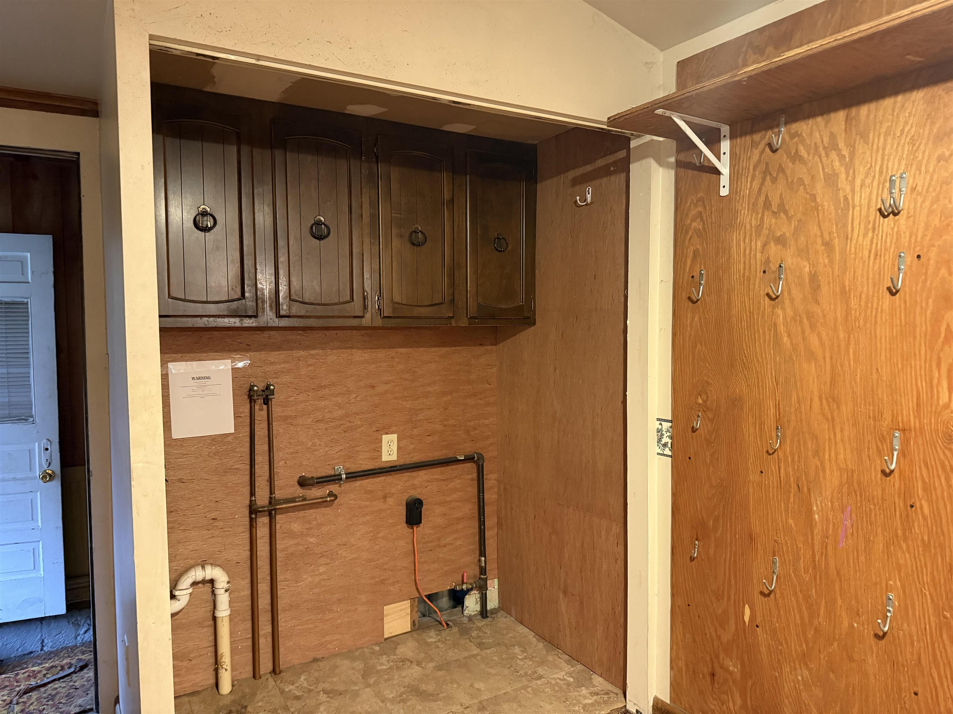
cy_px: 357
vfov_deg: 56.8
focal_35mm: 24
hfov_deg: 71.6
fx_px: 661
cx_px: 476
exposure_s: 1/40
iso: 800
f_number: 1.78
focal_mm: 6.76
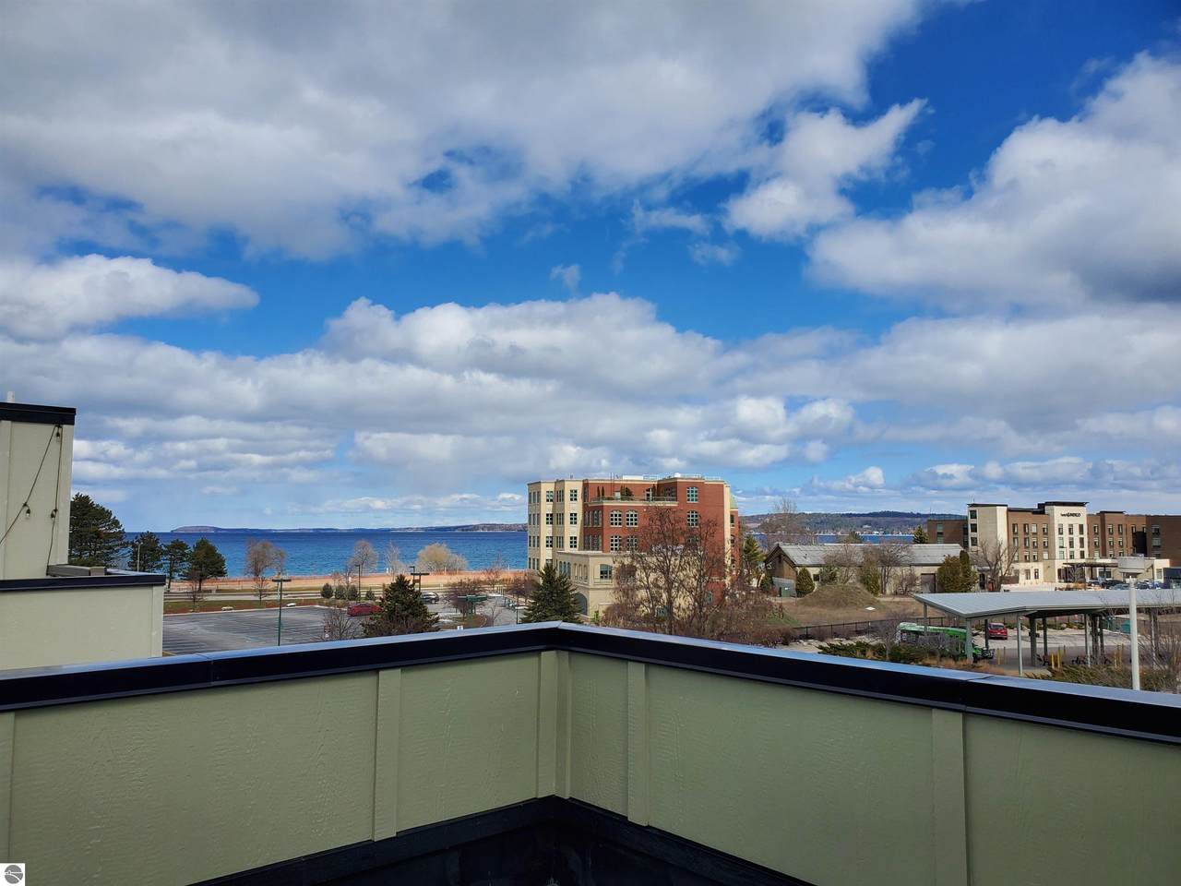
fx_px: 887
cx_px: 590
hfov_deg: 67.3
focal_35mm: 26
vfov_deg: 53.1
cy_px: 443
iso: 50
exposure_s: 1/2654
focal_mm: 4.3
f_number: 2.4
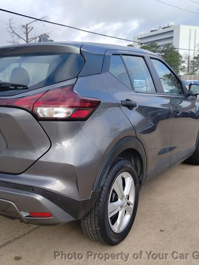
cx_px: 75
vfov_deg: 49.0
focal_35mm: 38
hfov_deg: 37.5
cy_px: 132
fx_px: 291
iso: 100
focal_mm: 4.27
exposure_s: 1/306
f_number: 1.8
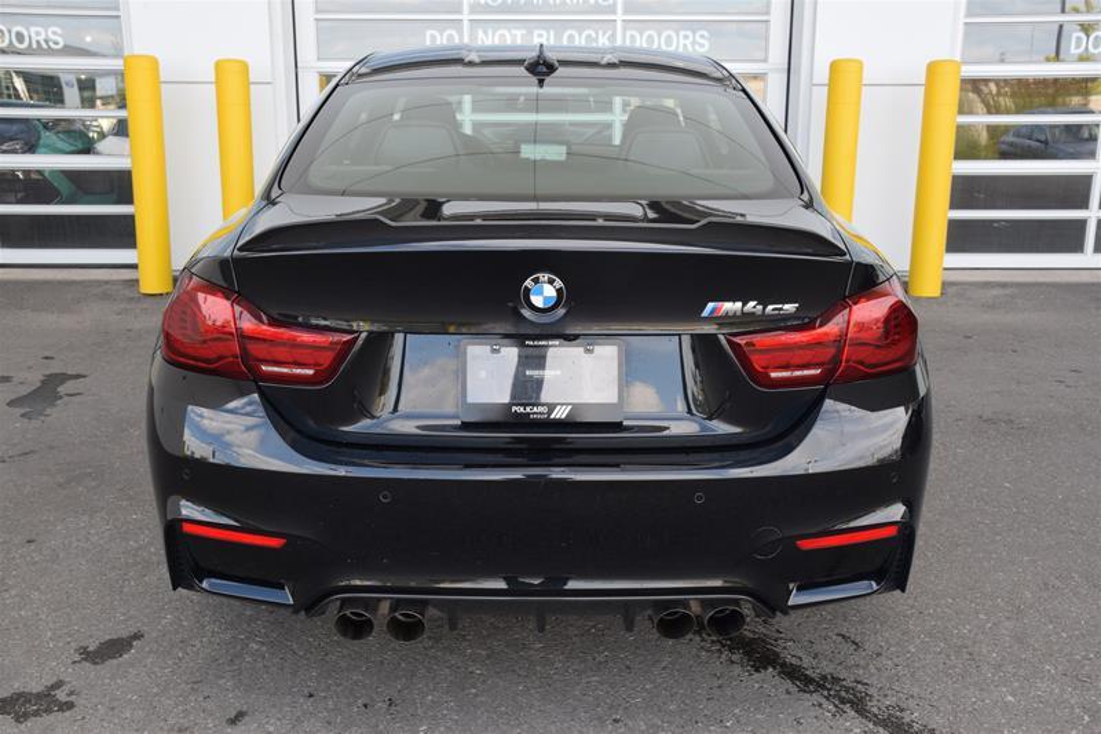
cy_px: 367
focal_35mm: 39
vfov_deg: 34.2
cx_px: 550
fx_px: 1192
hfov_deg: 49.6
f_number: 6.3
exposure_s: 1/160
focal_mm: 26
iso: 400
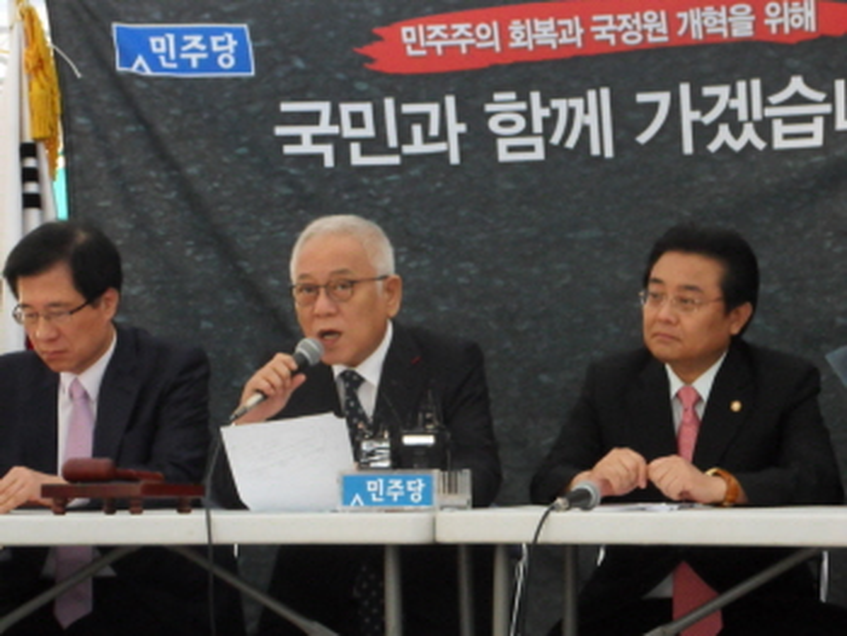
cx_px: 424
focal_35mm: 95
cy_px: 318
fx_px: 2326
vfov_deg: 15.6
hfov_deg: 20.6
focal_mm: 16.6
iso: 400
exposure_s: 1/60
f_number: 5.5
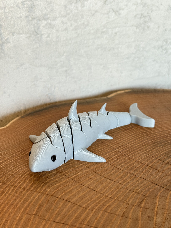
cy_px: 114
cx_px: 86
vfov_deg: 39.7
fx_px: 316
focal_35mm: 48
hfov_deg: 30.3
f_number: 1.78
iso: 250
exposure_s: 1/37
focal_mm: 6.76
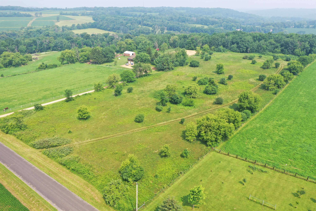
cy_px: 106
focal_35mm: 28
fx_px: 246
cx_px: 158
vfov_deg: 46.4
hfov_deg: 65.5
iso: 100
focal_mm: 10.26
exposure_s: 1/320
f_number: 5
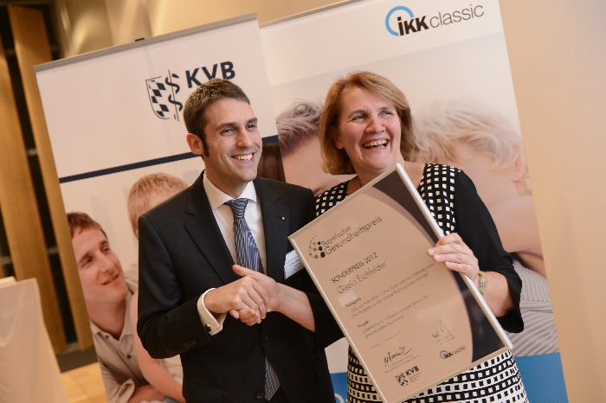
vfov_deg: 33.4
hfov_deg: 48.5
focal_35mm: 40
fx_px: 673
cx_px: 303
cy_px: 202
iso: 2000
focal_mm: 40
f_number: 3.2
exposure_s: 1/100
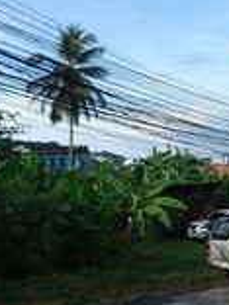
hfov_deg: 26.9
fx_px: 476
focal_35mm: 54
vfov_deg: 35.5
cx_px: 147
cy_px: 129
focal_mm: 3.7
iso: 125
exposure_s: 1/640
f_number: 3.5
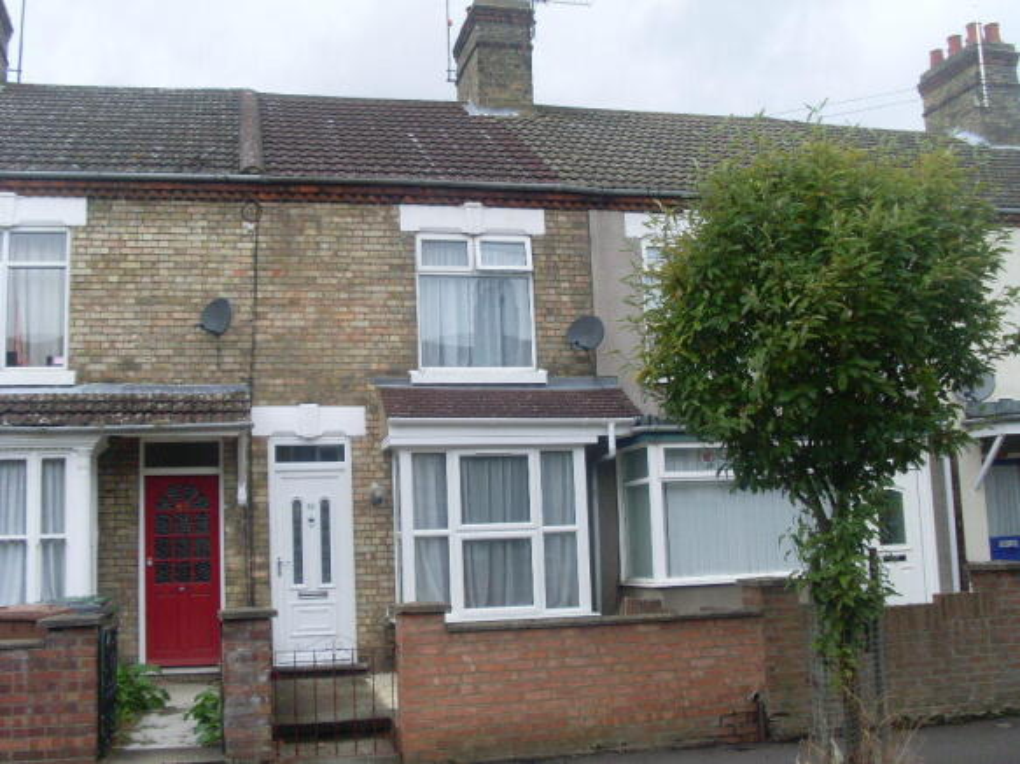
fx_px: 1119
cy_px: 382
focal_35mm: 38
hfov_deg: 49.0
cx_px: 510
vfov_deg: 37.7
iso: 80
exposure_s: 1/125
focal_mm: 6.3
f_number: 7.7
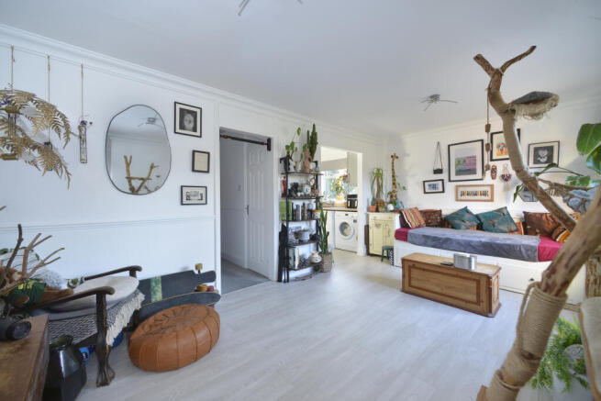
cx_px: 300
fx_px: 234
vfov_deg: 81.2
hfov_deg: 104.2
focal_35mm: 14
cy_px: 200
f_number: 7.1
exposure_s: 1/8
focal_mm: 14
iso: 400
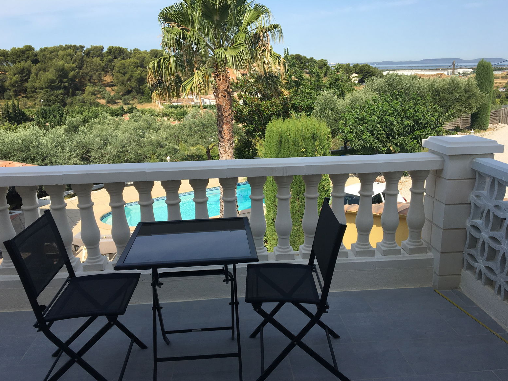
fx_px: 440
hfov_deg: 60.0
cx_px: 251
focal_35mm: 30
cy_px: 196
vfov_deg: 46.8
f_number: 2.2
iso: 25
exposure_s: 1/1637
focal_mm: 4.15
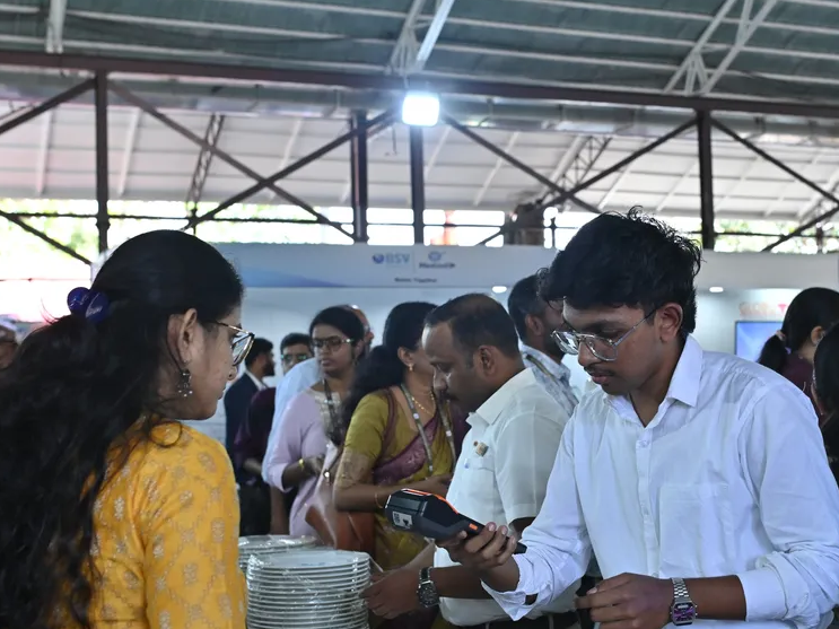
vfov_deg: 25.2
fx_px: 1406
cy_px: 375
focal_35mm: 58
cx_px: 532
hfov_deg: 33.1
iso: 500
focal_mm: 35
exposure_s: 1/125
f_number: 4.5
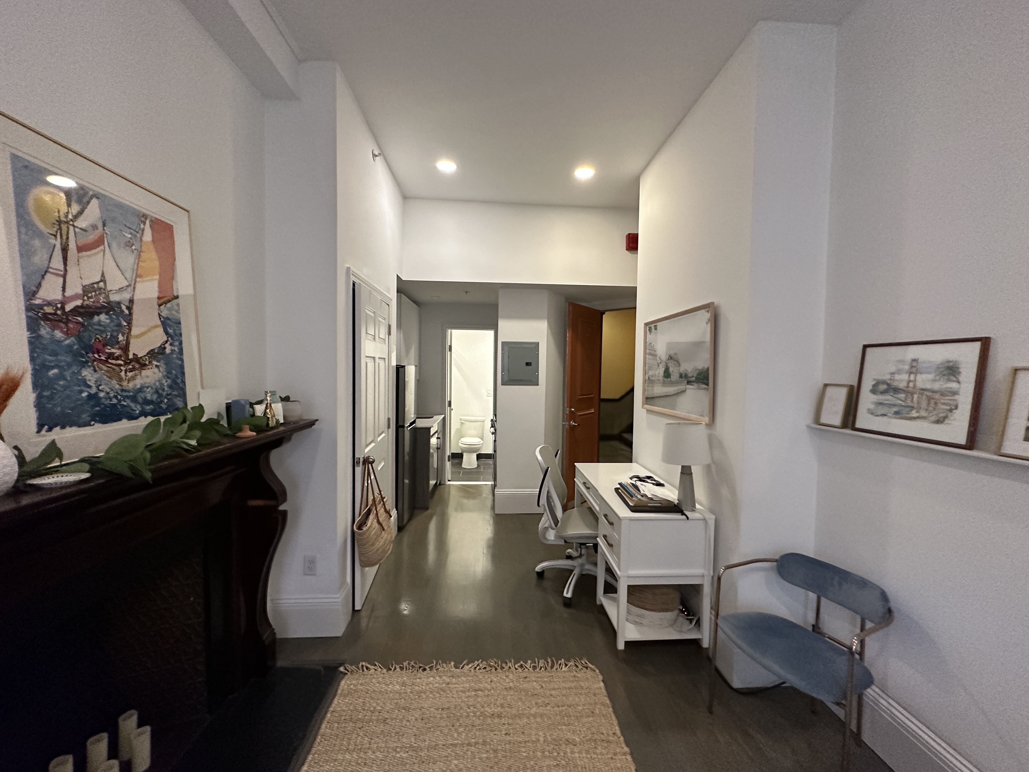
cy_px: 386
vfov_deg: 85.7
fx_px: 416
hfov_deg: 102.1
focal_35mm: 14
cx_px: 514
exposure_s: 1/60
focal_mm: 2.22
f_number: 2.2
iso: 500
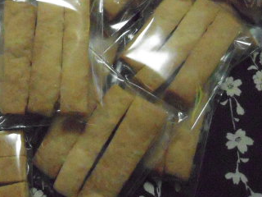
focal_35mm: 56
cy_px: 24
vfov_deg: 25.4
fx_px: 424
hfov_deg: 33.2
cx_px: 44
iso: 3200
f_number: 2.7
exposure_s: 1/200
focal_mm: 5
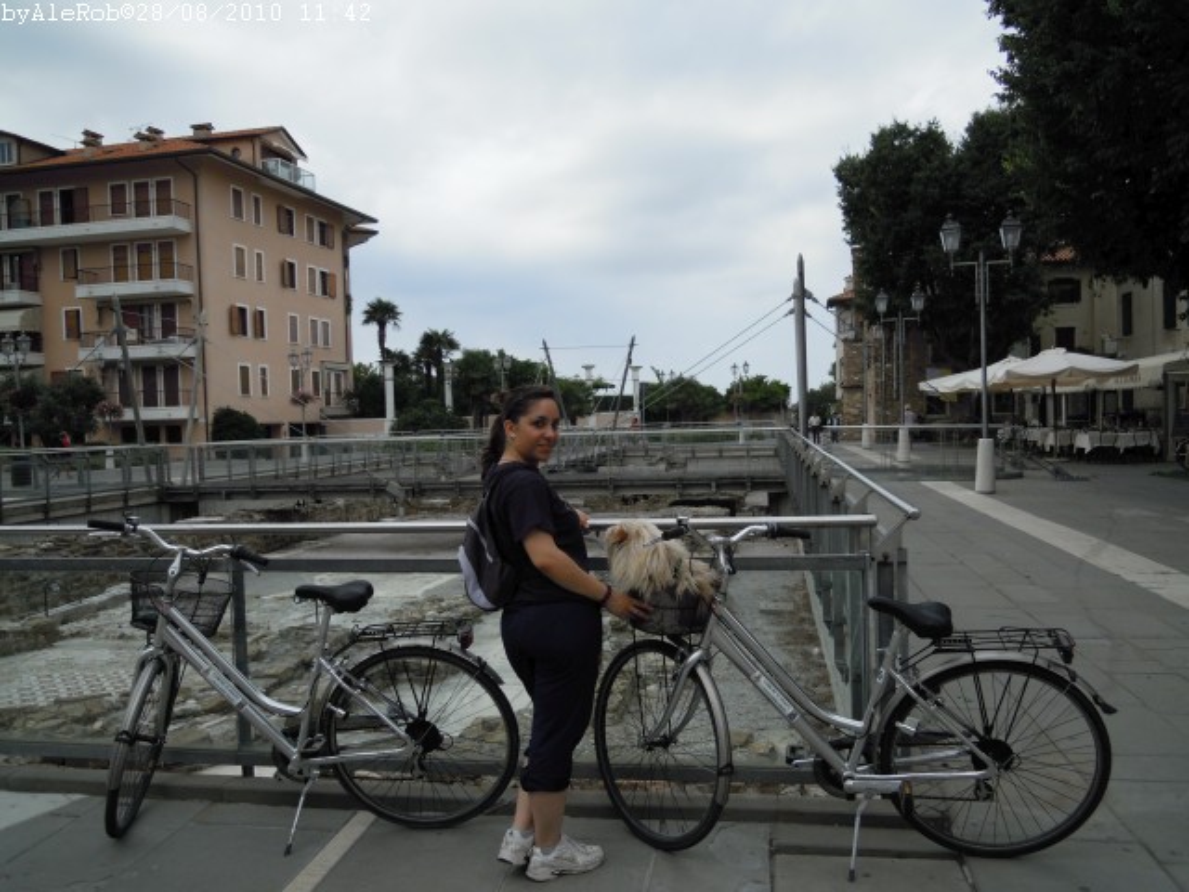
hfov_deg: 63.4
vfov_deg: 49.7
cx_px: 594
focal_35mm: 28
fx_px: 962
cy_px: 446
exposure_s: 1/400
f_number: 5.4
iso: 100
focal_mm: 5
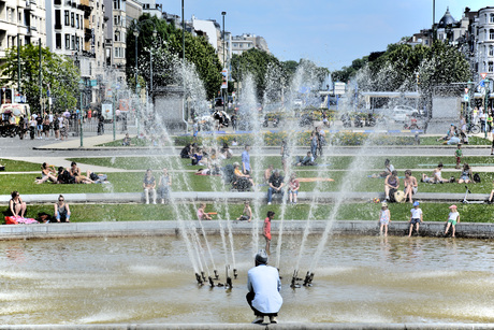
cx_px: 247
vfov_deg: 9.2
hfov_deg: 13.7
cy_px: 165
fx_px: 2059
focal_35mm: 150
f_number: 8
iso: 100
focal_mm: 100
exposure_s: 1/250
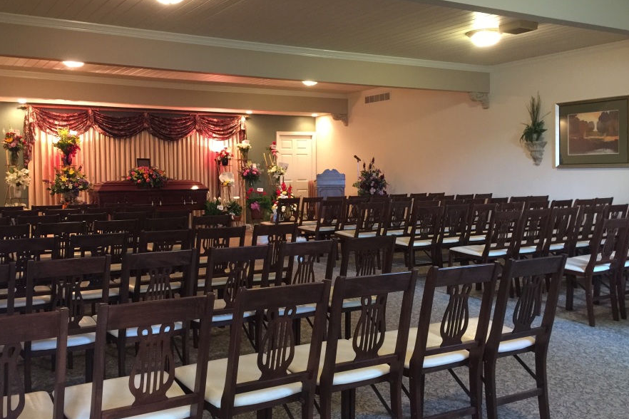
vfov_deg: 37.8
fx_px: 611
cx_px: 266
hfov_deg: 54.2
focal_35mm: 35
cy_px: 187
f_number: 2.2
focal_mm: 4.15
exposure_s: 1/10
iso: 125
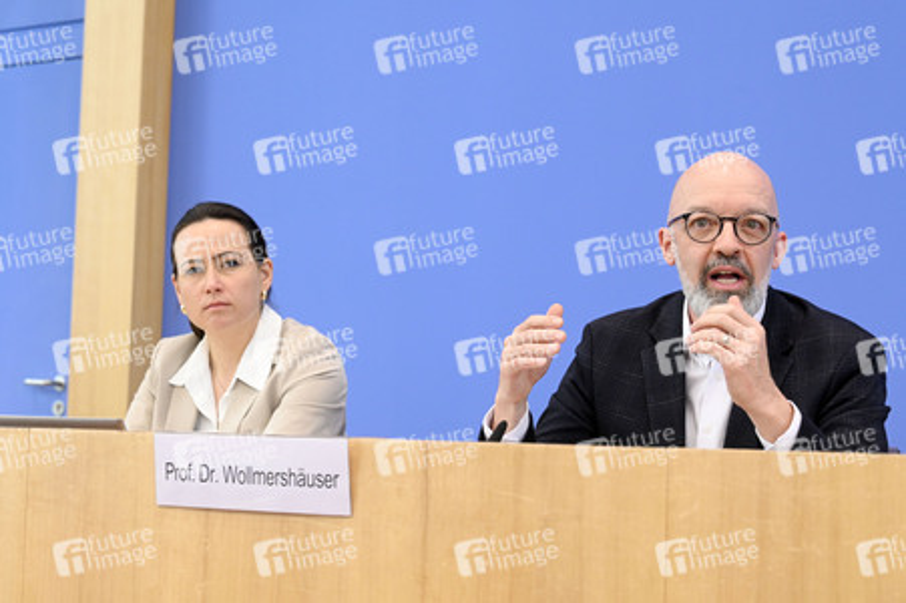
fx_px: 1760
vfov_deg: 19.4
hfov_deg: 28.9
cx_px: 453
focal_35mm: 70
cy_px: 302
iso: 3200
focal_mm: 70
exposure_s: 1/400
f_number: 6.3
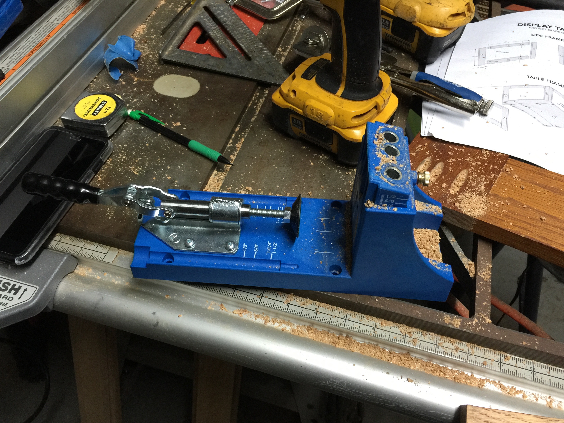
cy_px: 212
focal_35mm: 29
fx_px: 472
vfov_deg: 48.2
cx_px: 282
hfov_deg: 61.7
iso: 100
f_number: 2.2
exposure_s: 1/15
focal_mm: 4.15
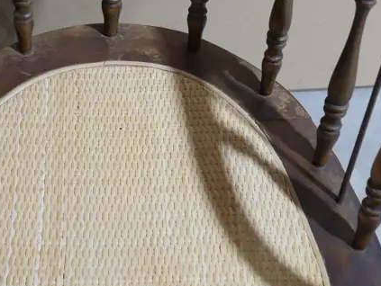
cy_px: -45
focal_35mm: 92
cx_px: 124
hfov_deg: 21.2
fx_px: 1013
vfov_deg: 15.6
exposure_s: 1/60
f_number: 4.1
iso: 500
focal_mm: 19
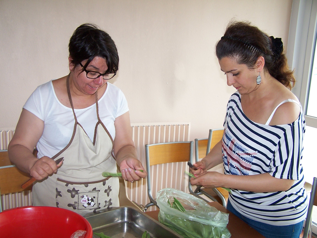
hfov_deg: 49.0
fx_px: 348
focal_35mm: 38
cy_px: 119
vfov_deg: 37.7
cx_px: 158
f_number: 2.8
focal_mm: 6.3
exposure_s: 1/60
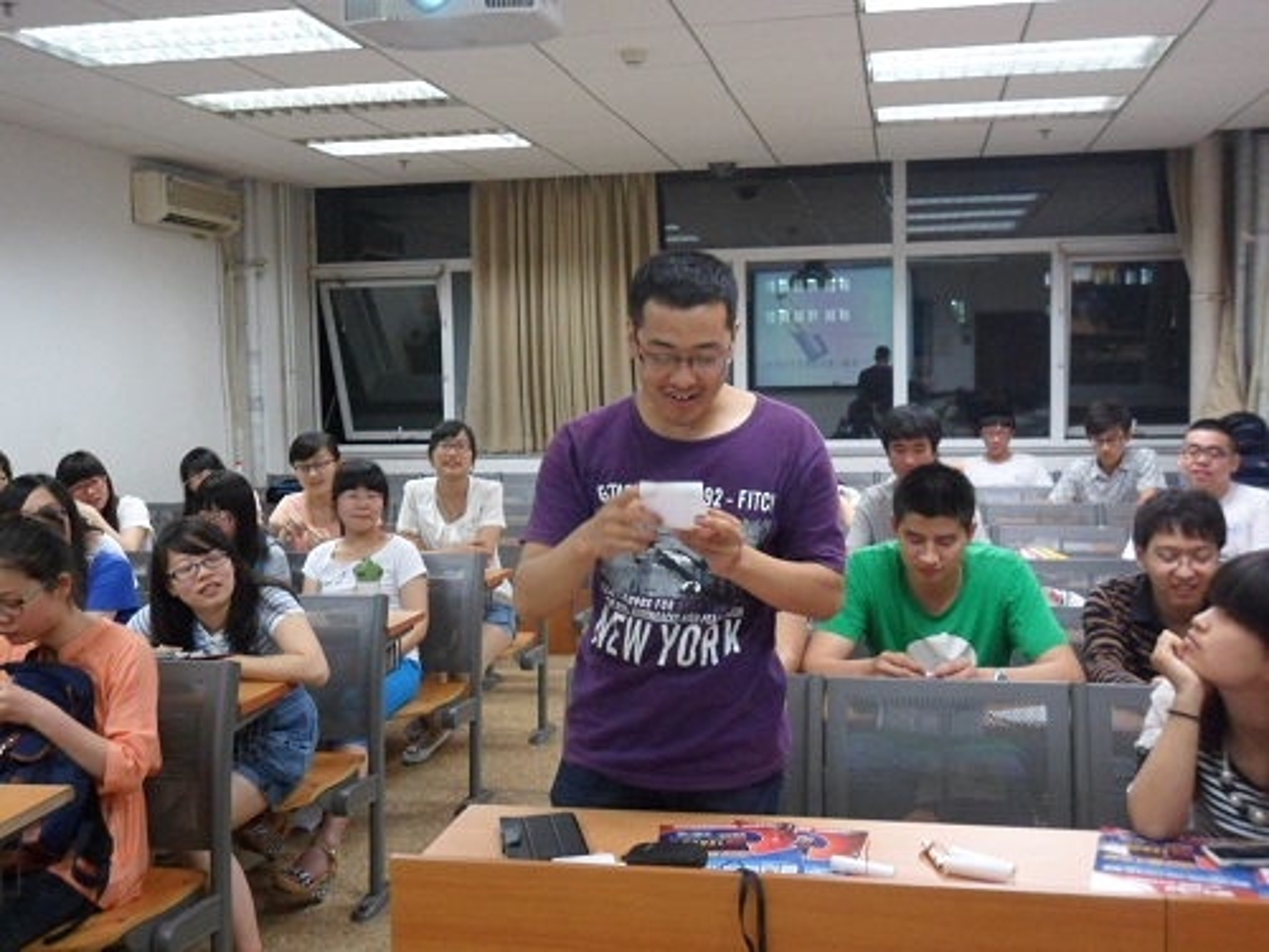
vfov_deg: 39.7
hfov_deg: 51.4
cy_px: 476
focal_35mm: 36
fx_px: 1320
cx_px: 634
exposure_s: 1/20
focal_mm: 6.6
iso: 400
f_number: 3.8
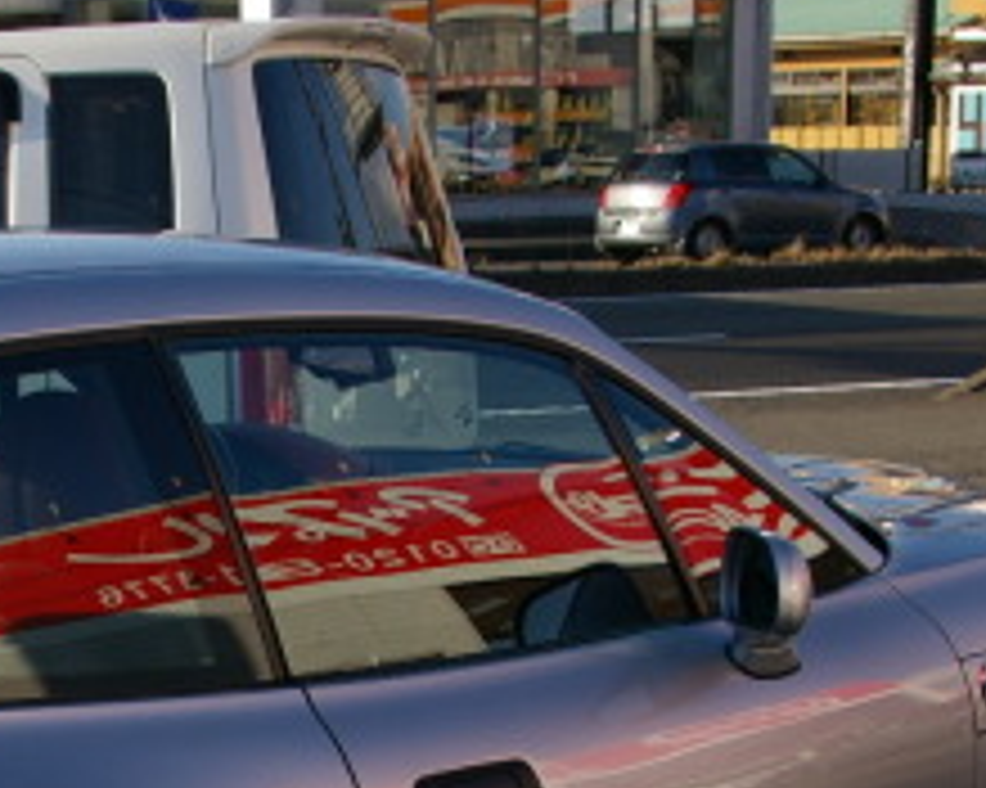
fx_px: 2519
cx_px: 149
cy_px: 711
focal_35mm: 86
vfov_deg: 17.5
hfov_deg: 21.8
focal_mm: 21
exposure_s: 1/250
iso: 200
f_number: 8
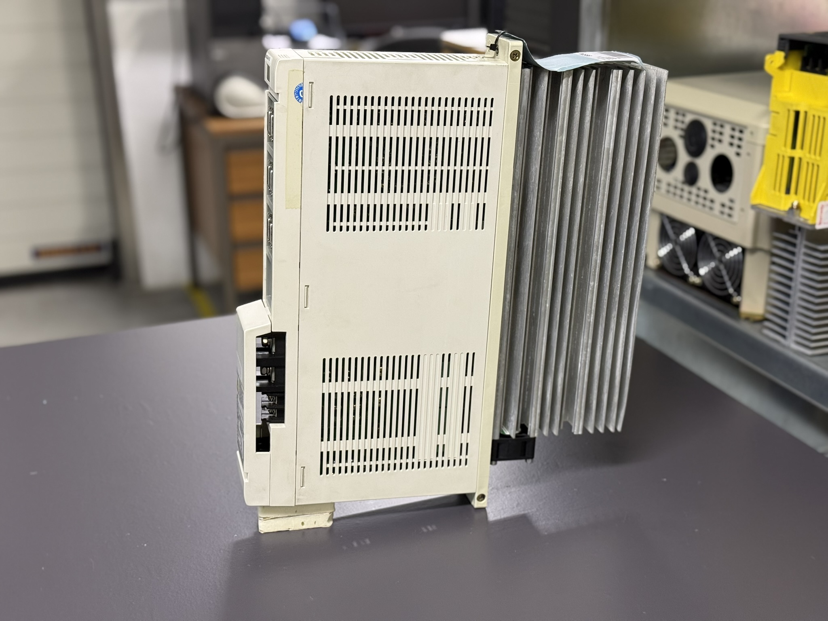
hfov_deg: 39.7
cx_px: 414
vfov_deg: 30.3
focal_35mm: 48
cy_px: 310
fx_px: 1148
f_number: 1.78
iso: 160
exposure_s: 1/50
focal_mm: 6.76
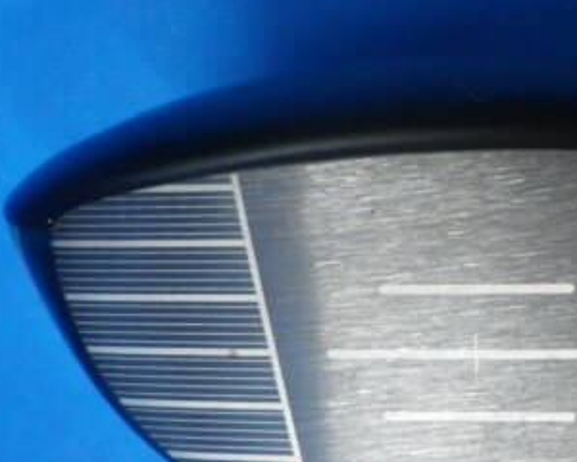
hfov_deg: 34.4
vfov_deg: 29.1
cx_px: 494
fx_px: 888
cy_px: 271
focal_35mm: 52
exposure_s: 1/50
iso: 400
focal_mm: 4.5
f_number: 3.5
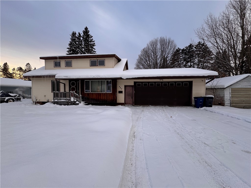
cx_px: 126
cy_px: 94
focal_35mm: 14
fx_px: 102
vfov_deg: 85.7
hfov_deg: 102.1
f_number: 2.2
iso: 40
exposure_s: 1/111
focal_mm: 2.22
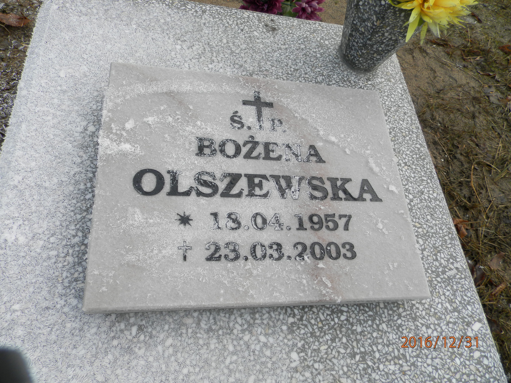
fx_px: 369
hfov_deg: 69.4
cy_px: 192
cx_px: 256
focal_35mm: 25
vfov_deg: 54.9
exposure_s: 1/250
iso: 80
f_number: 3.1
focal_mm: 4.5
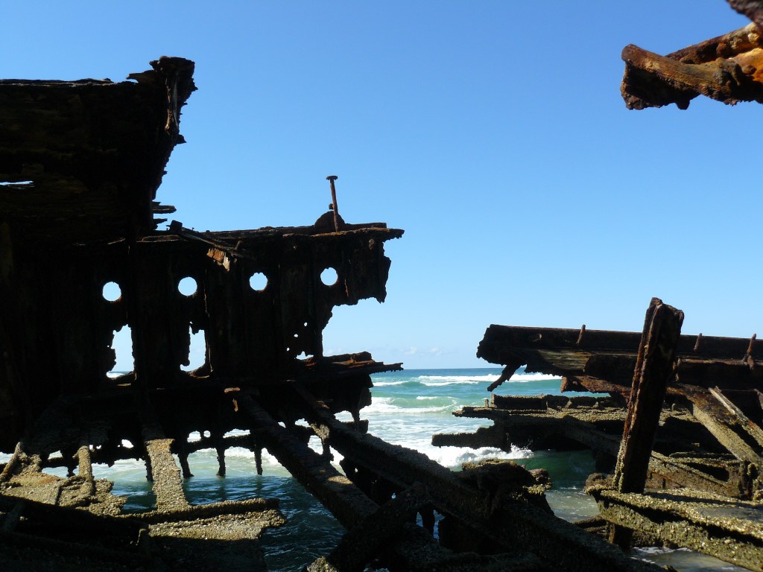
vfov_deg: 39.7
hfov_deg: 51.4
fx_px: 794
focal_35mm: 36
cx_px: 382
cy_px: 286
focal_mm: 6
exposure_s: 1/320
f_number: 5.6
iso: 100
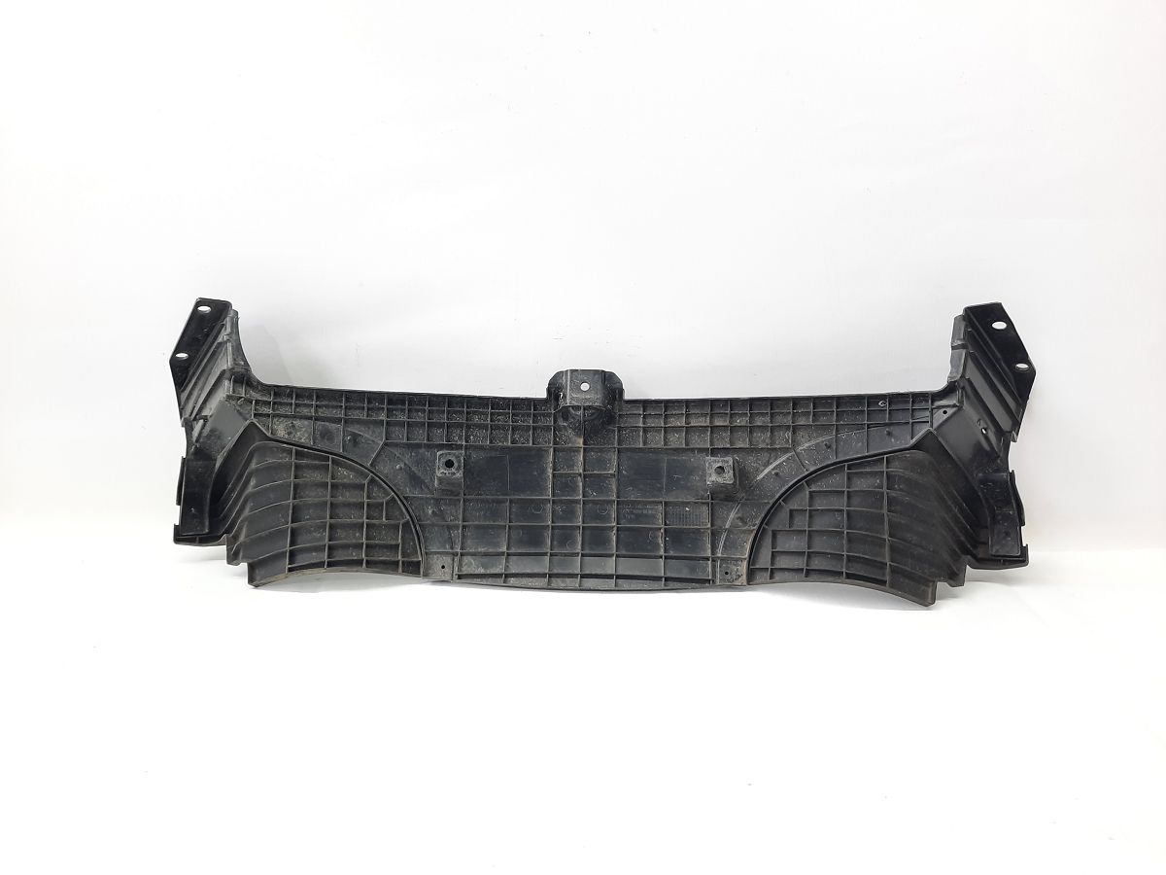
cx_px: 583
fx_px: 842
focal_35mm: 25
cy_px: 438
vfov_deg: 54.9
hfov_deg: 69.4
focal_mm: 4.6
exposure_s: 1/50
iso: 80
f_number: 2
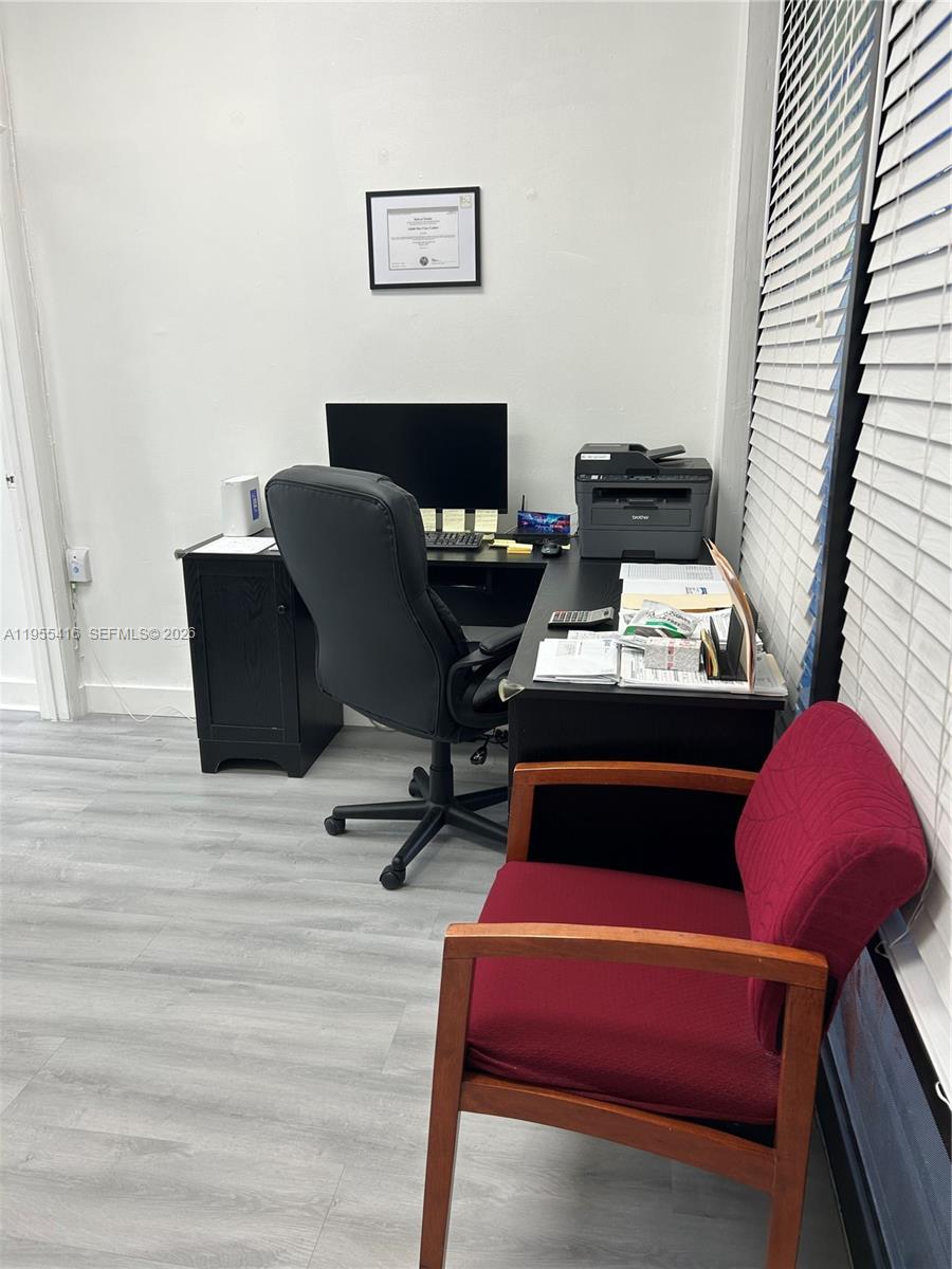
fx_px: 953
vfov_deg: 67.3
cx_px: 476
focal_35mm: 26
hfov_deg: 53.1
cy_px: 634
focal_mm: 5.7
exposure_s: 1/65
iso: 32
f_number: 1.5
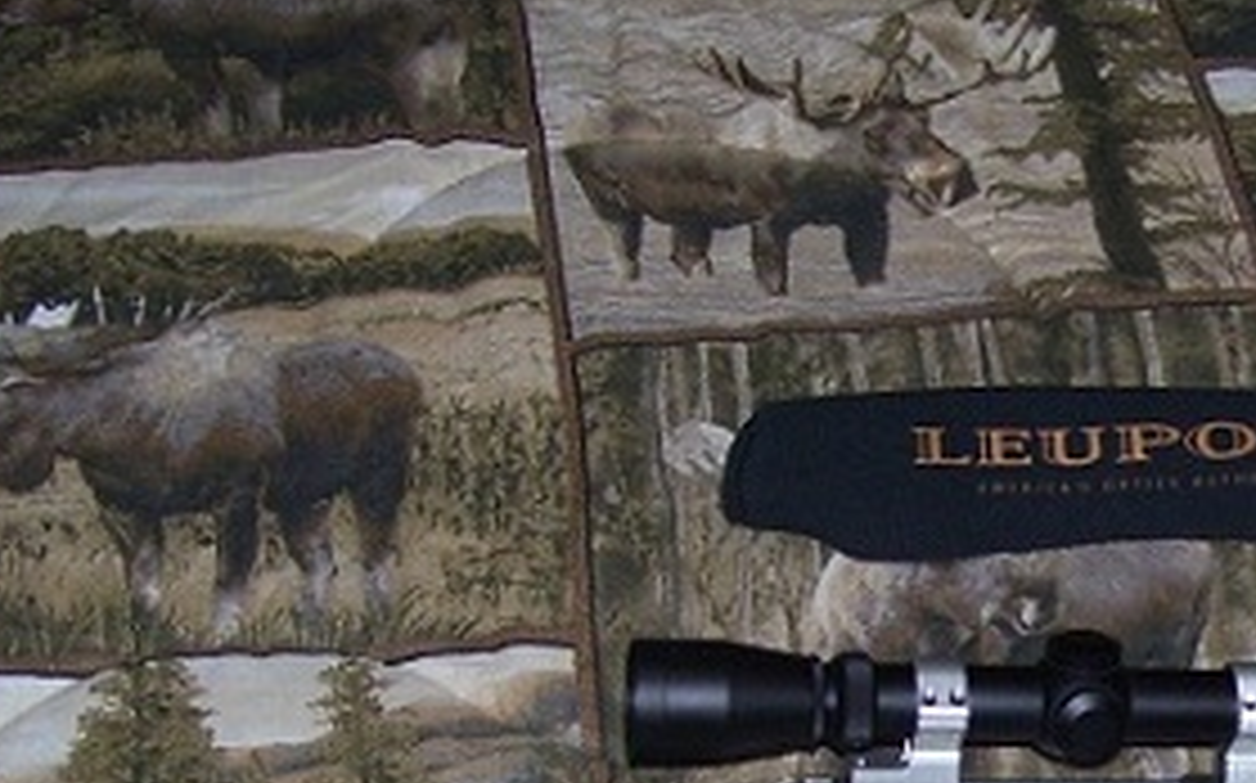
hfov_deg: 20.6
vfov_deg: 13.1
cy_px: 868
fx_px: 3353
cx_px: 1211
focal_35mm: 98
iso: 125
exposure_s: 1/60
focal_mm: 6
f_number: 2.7
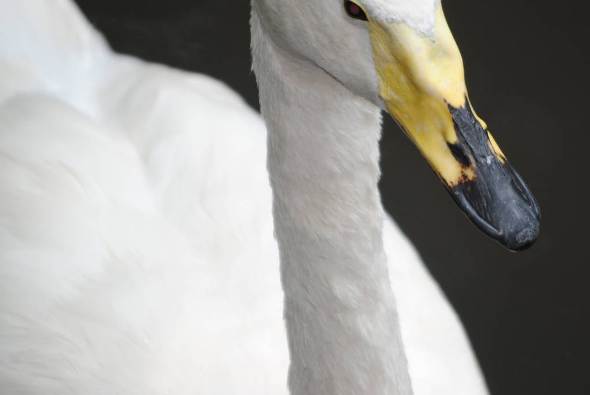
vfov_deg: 3.4
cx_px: 406
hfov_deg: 5.0
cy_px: 114
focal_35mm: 409
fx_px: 6709
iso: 100
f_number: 5.3
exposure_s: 1/160
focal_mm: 175
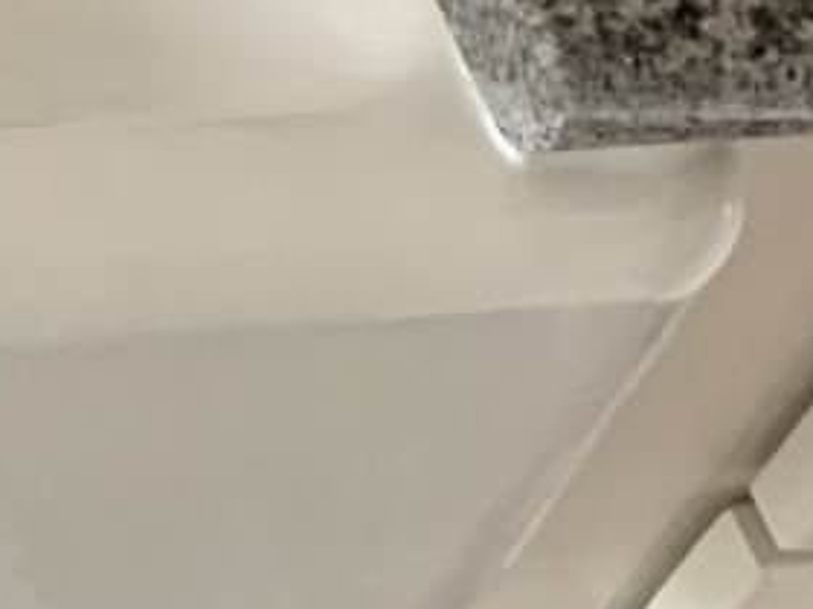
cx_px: -1382
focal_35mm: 178
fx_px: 4181
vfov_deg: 8.1
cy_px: -383
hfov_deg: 9.4
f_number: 1.8
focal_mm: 4.25
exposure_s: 1/60
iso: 250
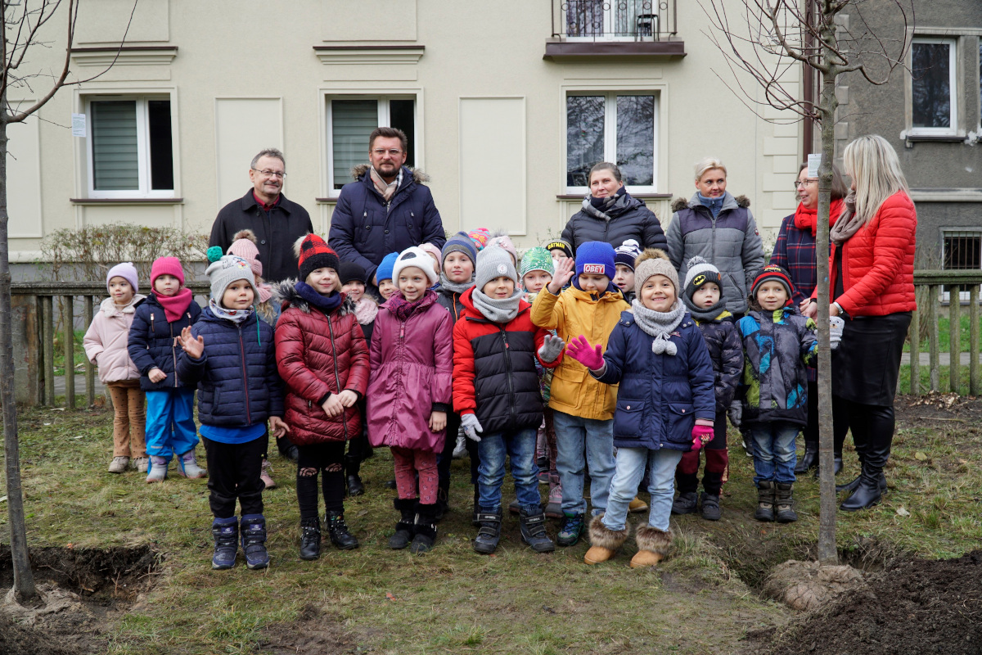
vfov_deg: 40.0
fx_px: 900
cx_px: 491
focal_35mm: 33
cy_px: 328
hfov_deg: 57.2
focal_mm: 22
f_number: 4
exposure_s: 1/160
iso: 160
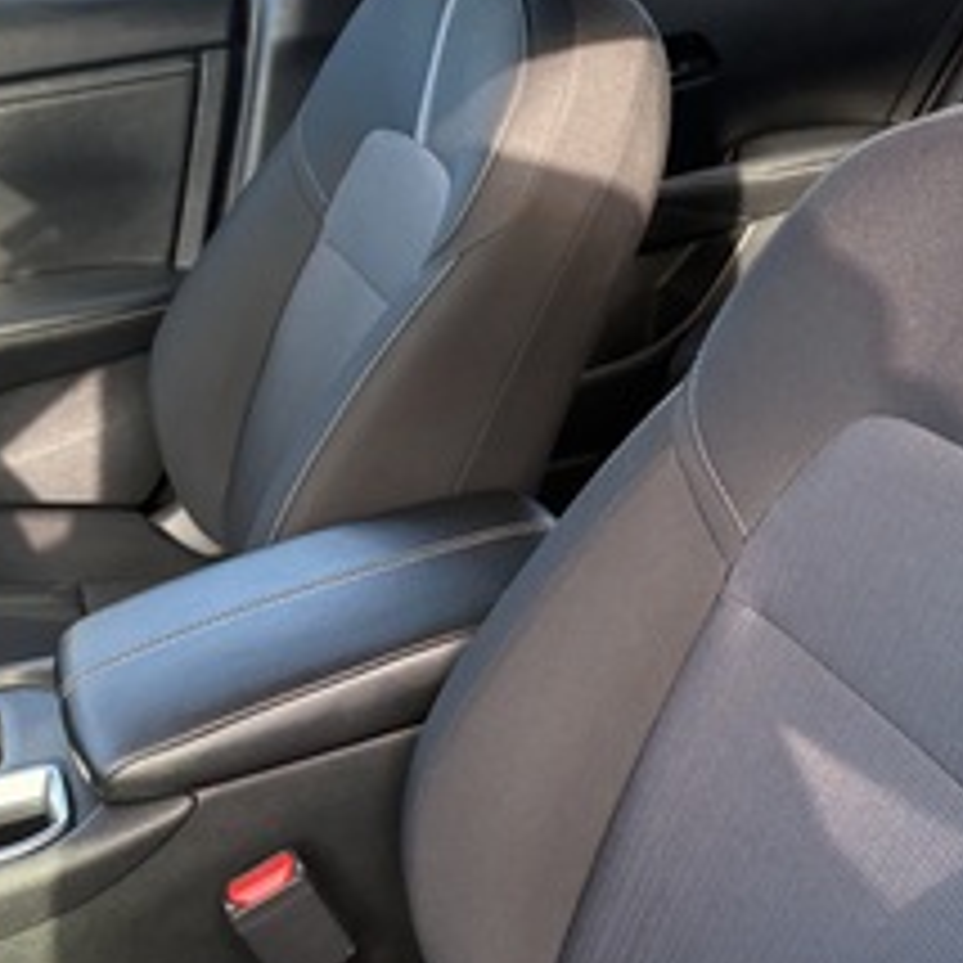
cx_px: 590
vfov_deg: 37.5
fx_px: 1416
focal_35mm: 45
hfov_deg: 37.4
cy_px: 439
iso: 125
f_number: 1.6
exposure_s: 1/214
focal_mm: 5.96
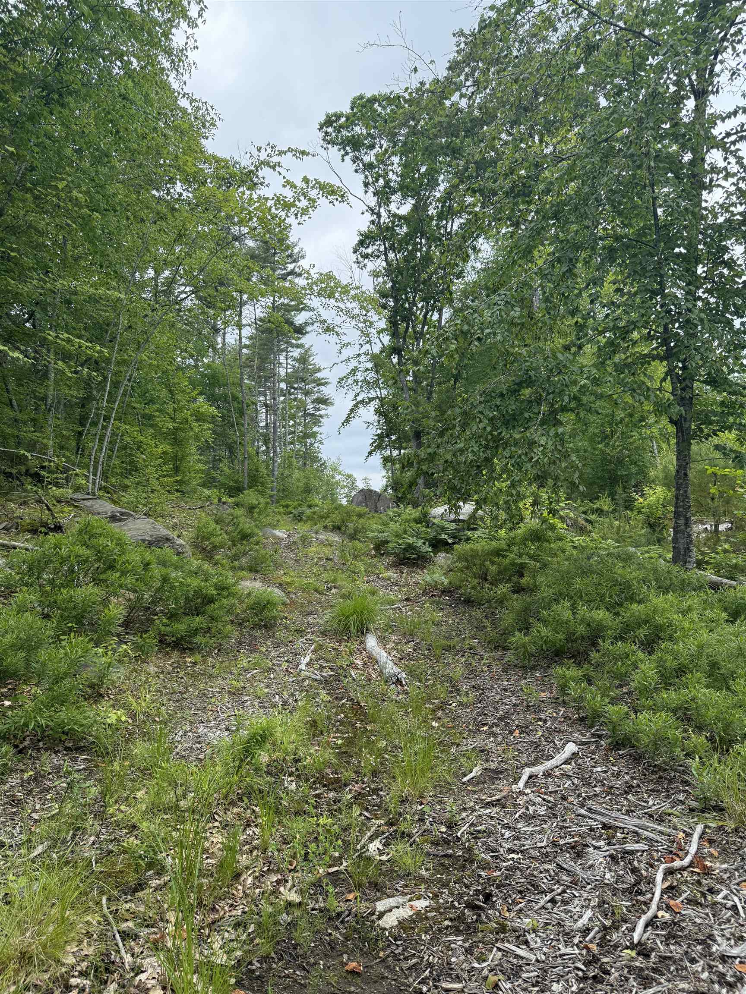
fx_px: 690
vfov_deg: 71.6
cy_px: 497
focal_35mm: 24
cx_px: 373
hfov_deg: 56.8
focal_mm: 6.76
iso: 100
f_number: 1.78
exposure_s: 1/2370
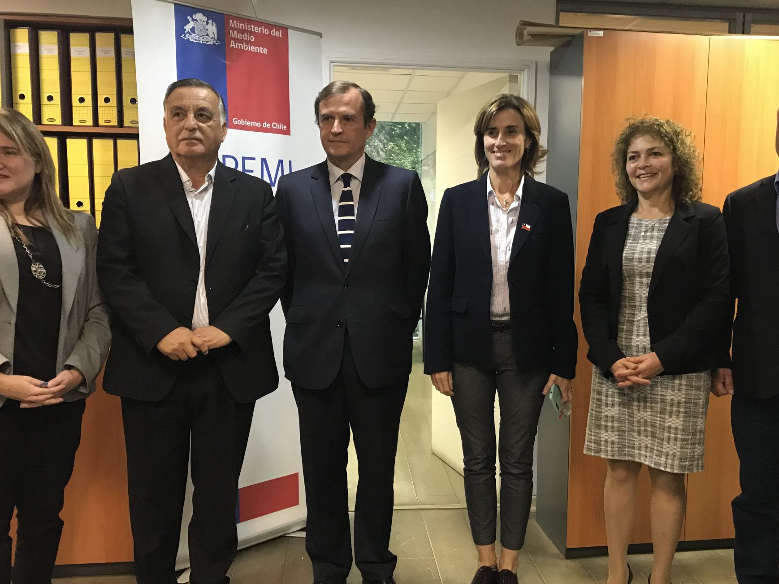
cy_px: 303
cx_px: 432
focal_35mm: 33
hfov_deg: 55.2
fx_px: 743
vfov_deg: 42.9
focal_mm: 3.99
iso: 100
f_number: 1.8
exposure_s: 1/17
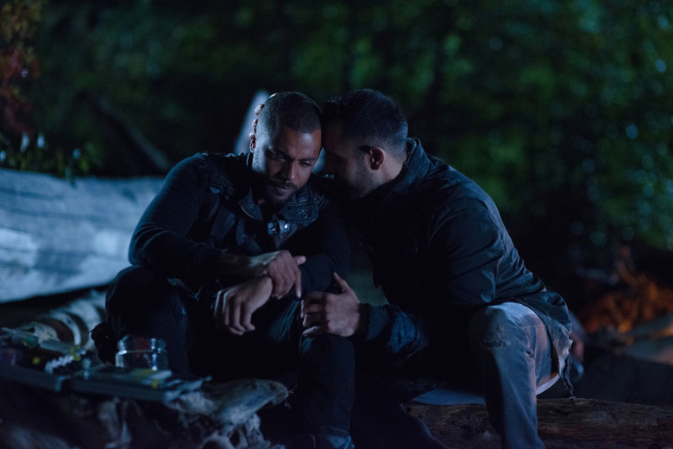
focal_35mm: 85
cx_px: 336
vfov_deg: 16.1
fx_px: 1589
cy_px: 224
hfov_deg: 23.9
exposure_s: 1/60
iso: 6400
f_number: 2
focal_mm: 85
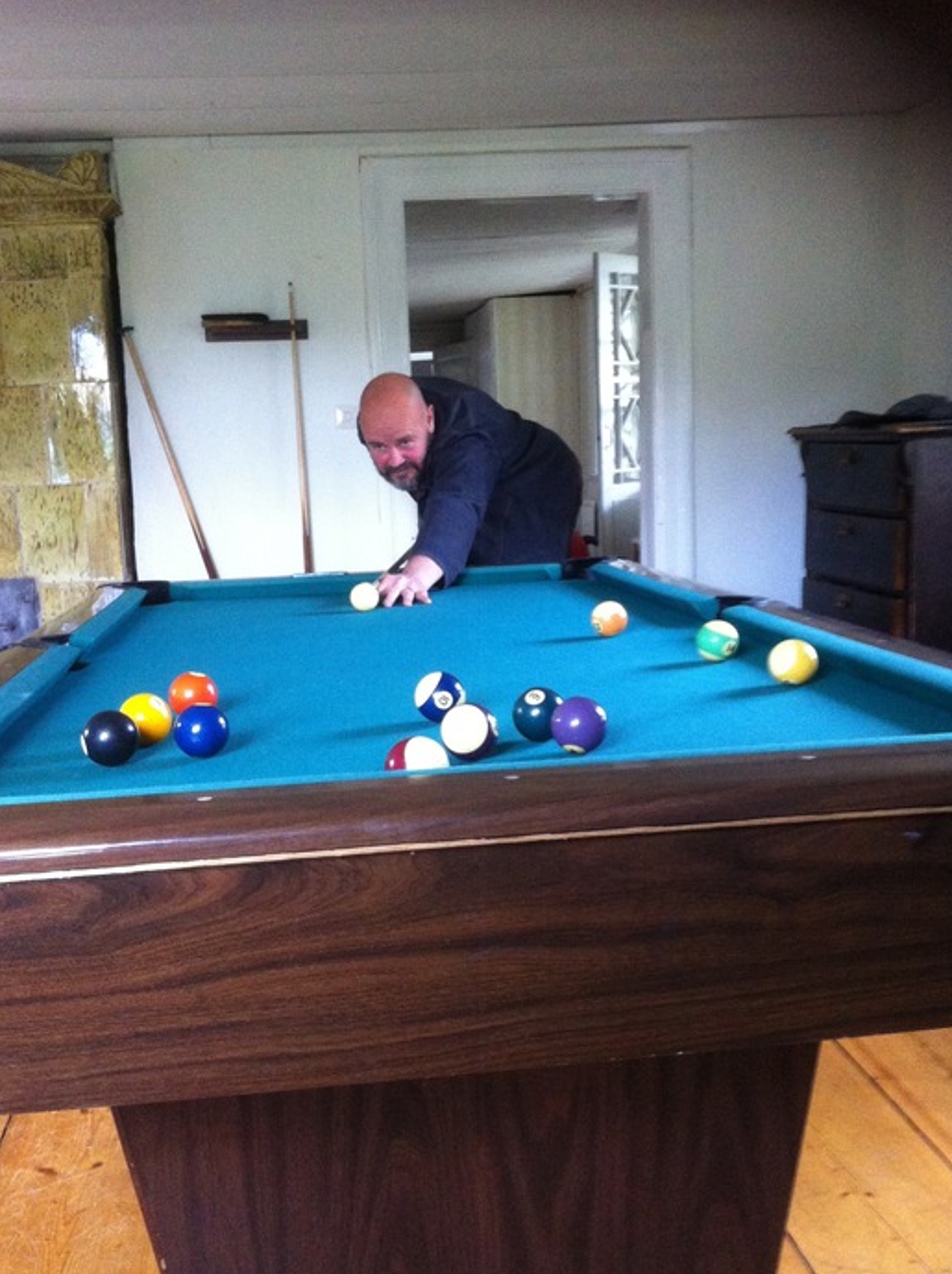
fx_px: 1433
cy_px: 655
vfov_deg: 47.9
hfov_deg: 36.7
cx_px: 431
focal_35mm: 39
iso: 320
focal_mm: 3.85
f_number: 2.8
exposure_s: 1/15
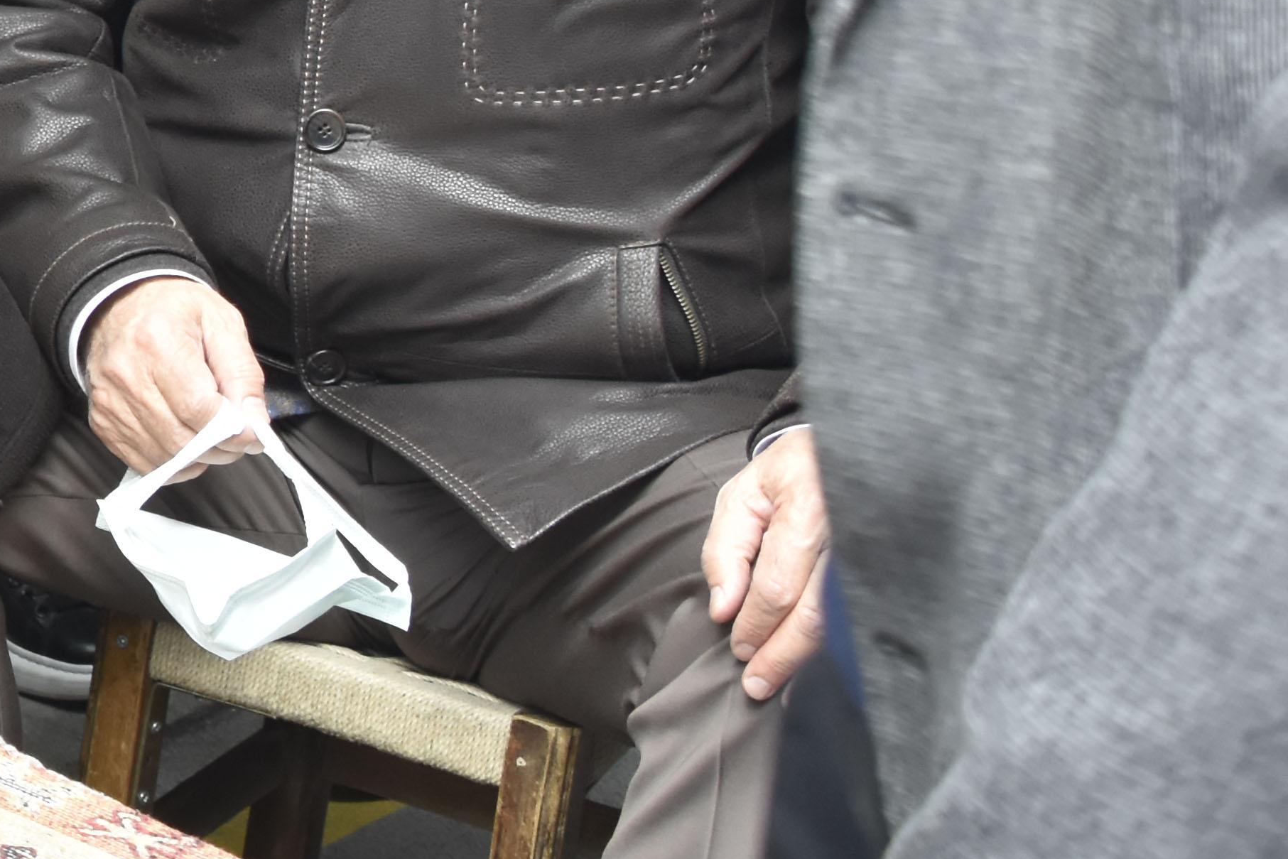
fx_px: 4973
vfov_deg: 9.7
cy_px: -293
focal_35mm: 139
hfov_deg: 13.6
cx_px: -832
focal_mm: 28
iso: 800
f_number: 5.6
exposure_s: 1/125
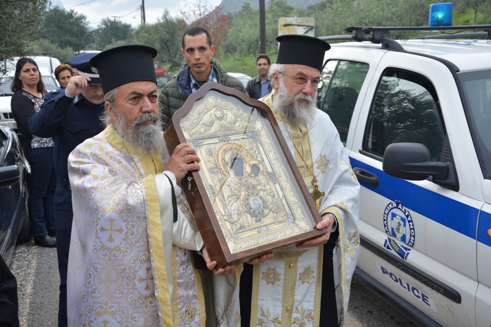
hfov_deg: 46.4
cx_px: 246
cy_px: 164
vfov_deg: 31.9
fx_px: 573
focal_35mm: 42
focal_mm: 28
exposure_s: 1/125
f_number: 5.6
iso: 200
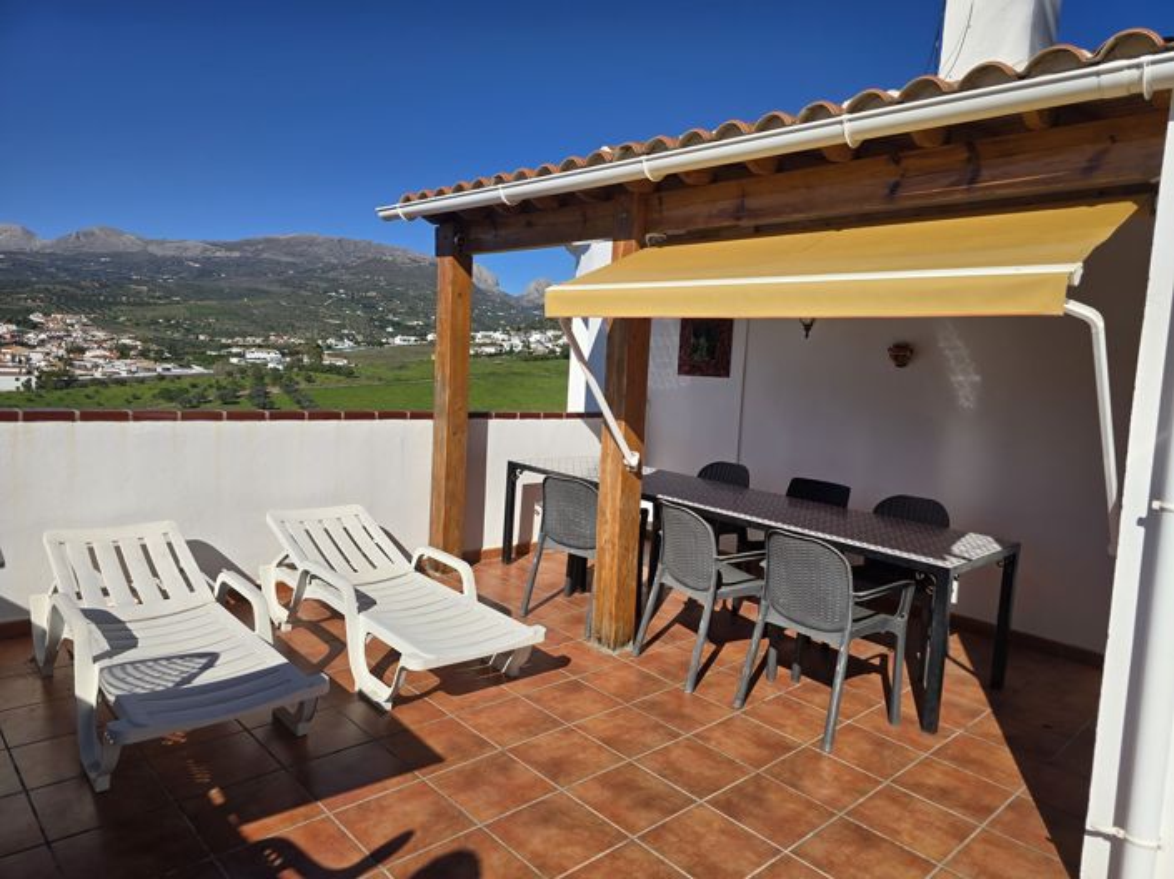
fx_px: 780
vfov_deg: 58.8
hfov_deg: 74.0
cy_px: 440
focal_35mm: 23
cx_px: 587
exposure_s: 1/1505
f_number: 1.7
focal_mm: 6.3
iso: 12
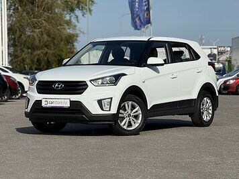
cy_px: 90
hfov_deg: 16.4
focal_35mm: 120
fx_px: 829
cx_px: 120
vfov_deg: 12.3
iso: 64
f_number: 2.8
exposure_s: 1/3344
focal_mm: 15.66
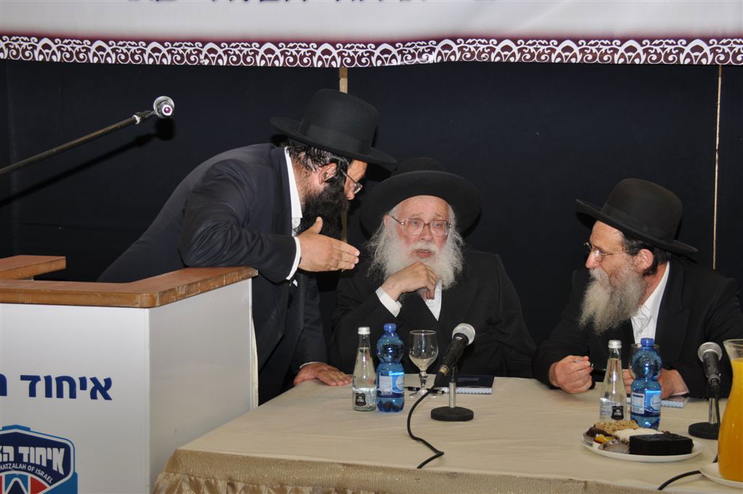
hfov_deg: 27.0
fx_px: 1546
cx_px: 372
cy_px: 247
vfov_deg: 18.1
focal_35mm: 75
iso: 200
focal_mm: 50
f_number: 5.3
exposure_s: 1/40
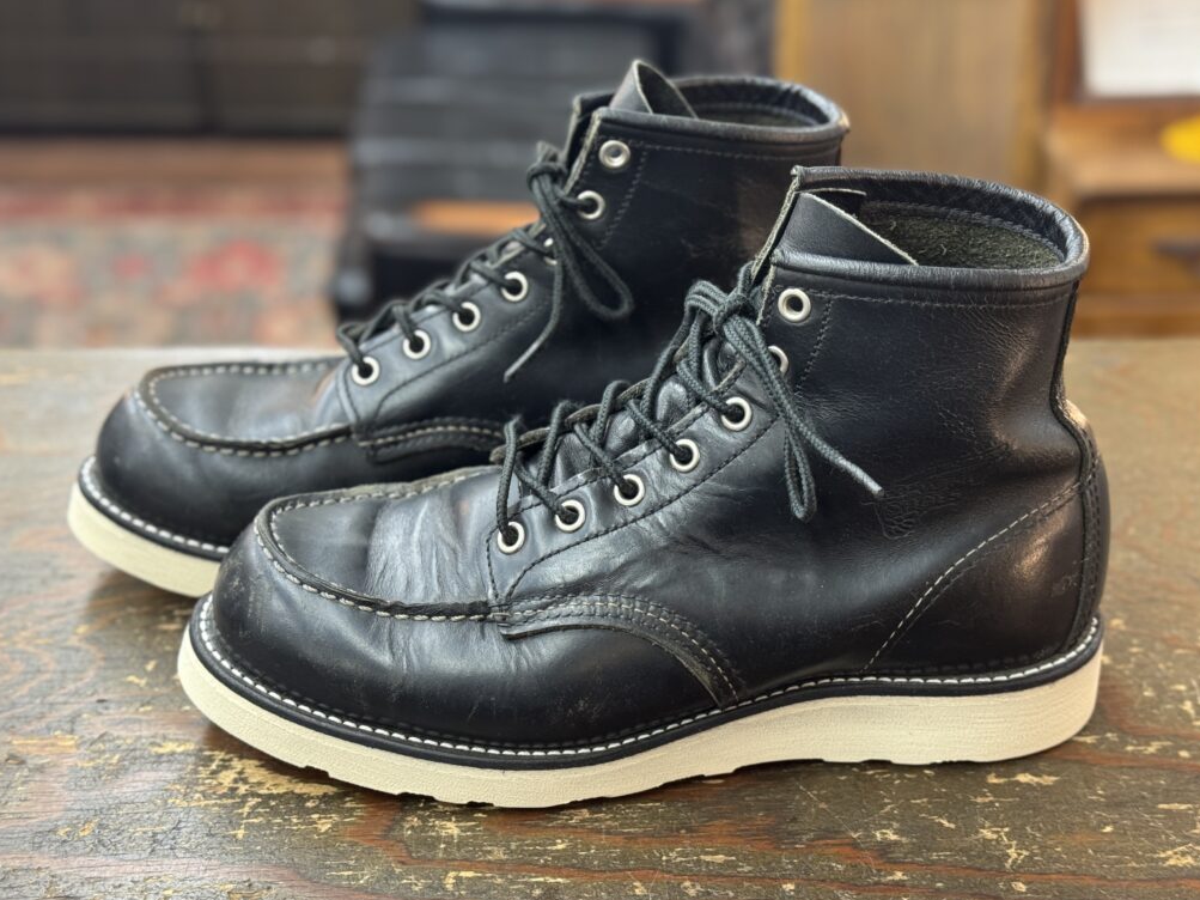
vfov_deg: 29.7
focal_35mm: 49
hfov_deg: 38.9
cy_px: 457
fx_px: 1698
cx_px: 603
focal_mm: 6.76
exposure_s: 1/60
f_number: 1.78
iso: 200
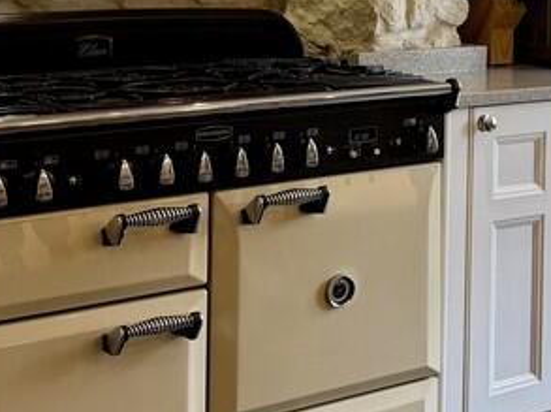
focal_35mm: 84
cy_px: -21
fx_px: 1335
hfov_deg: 22.9
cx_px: 459
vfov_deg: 17.1
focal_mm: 6.76
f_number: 1.78
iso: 125
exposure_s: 1/100
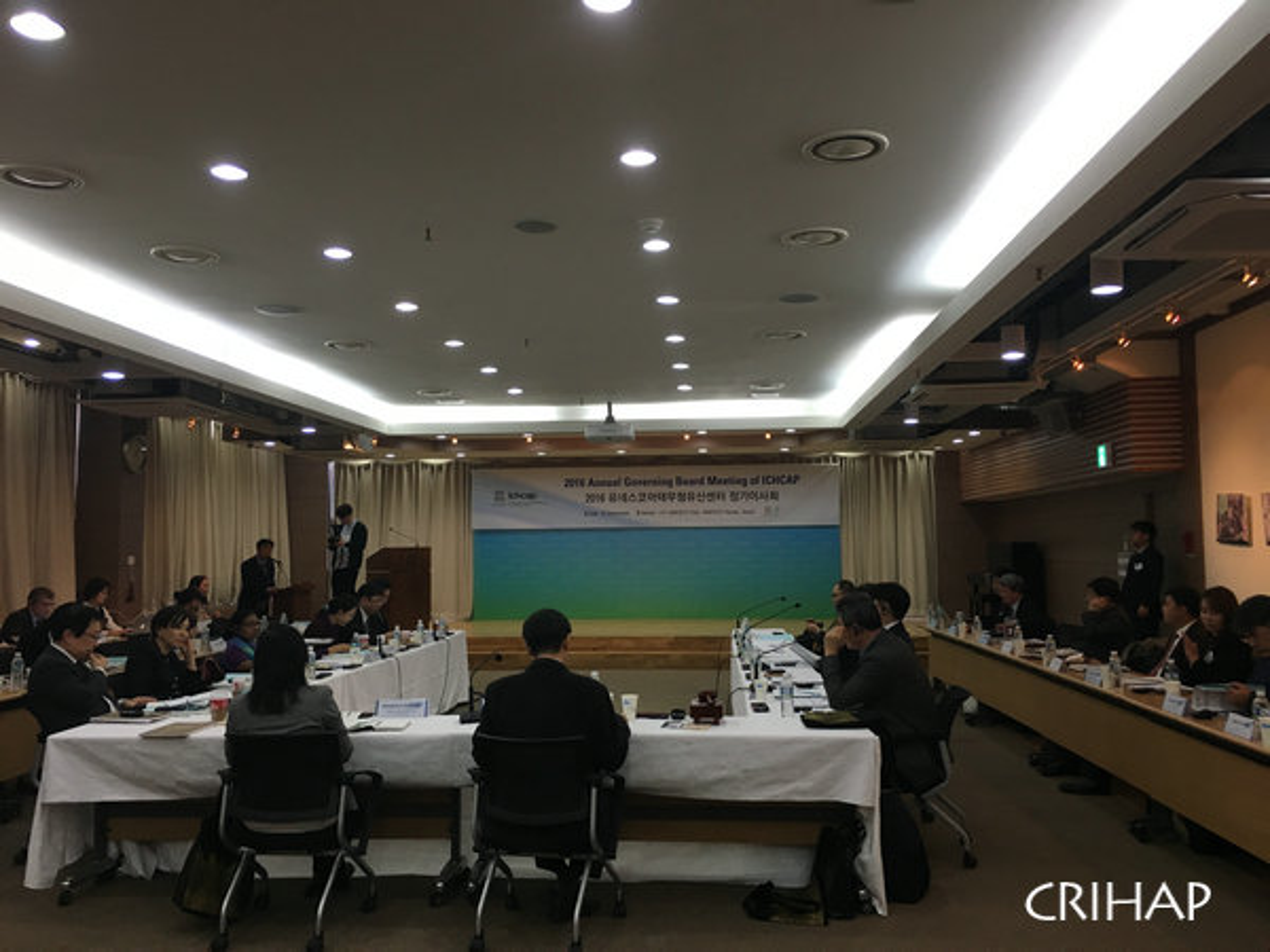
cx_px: 635
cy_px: 476
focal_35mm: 29
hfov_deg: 61.7
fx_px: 1064
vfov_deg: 48.2
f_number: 2.2
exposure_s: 1/30
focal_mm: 4.15
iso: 40
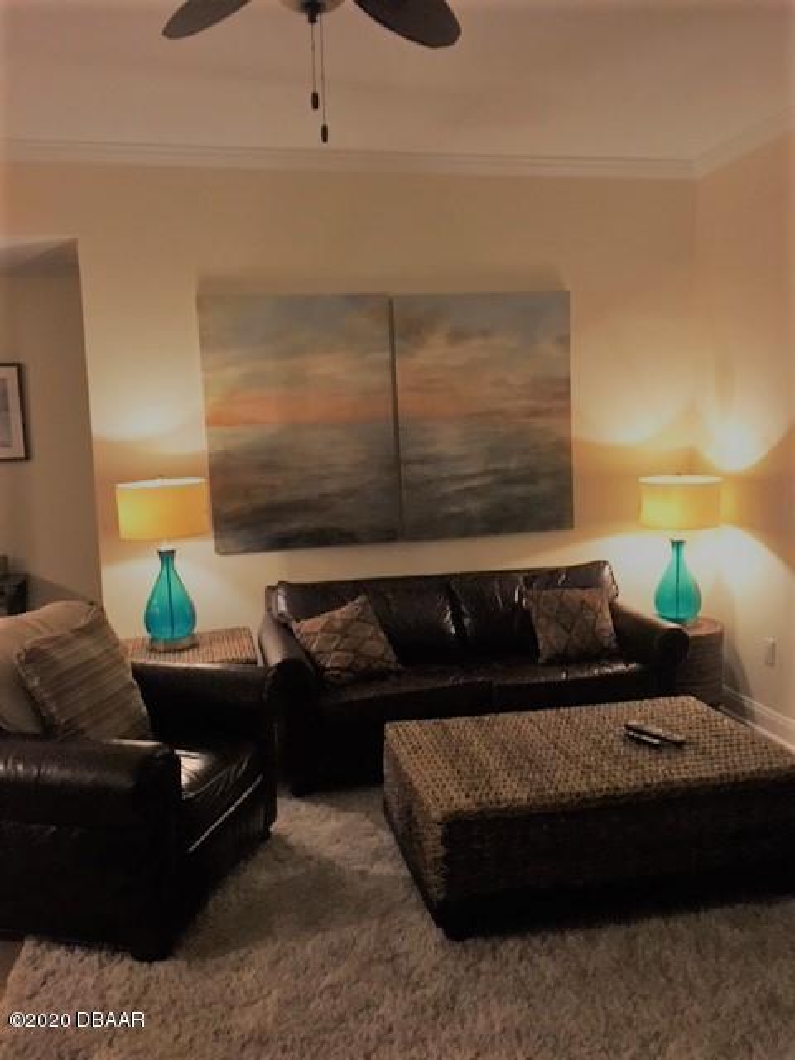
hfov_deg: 48.2
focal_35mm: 29
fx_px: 888
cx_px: 398
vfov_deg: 61.7
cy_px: 530
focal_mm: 4.15
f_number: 2.2
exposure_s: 1/15
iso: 250
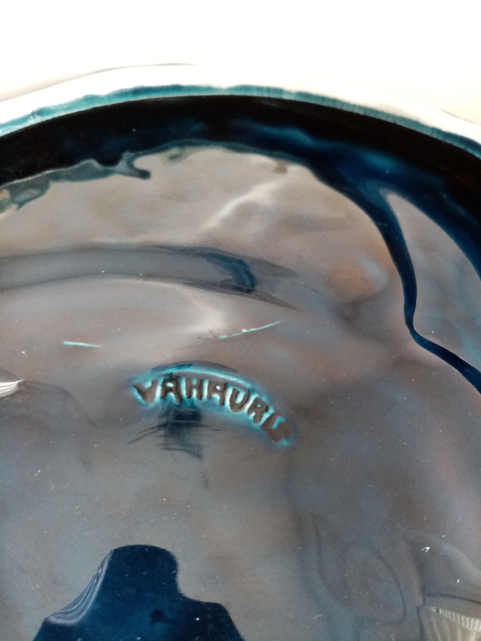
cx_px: 240
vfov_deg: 67.3
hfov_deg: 53.1
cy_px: 320
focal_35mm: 26
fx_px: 482
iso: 477
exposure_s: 1/25
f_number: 1.8
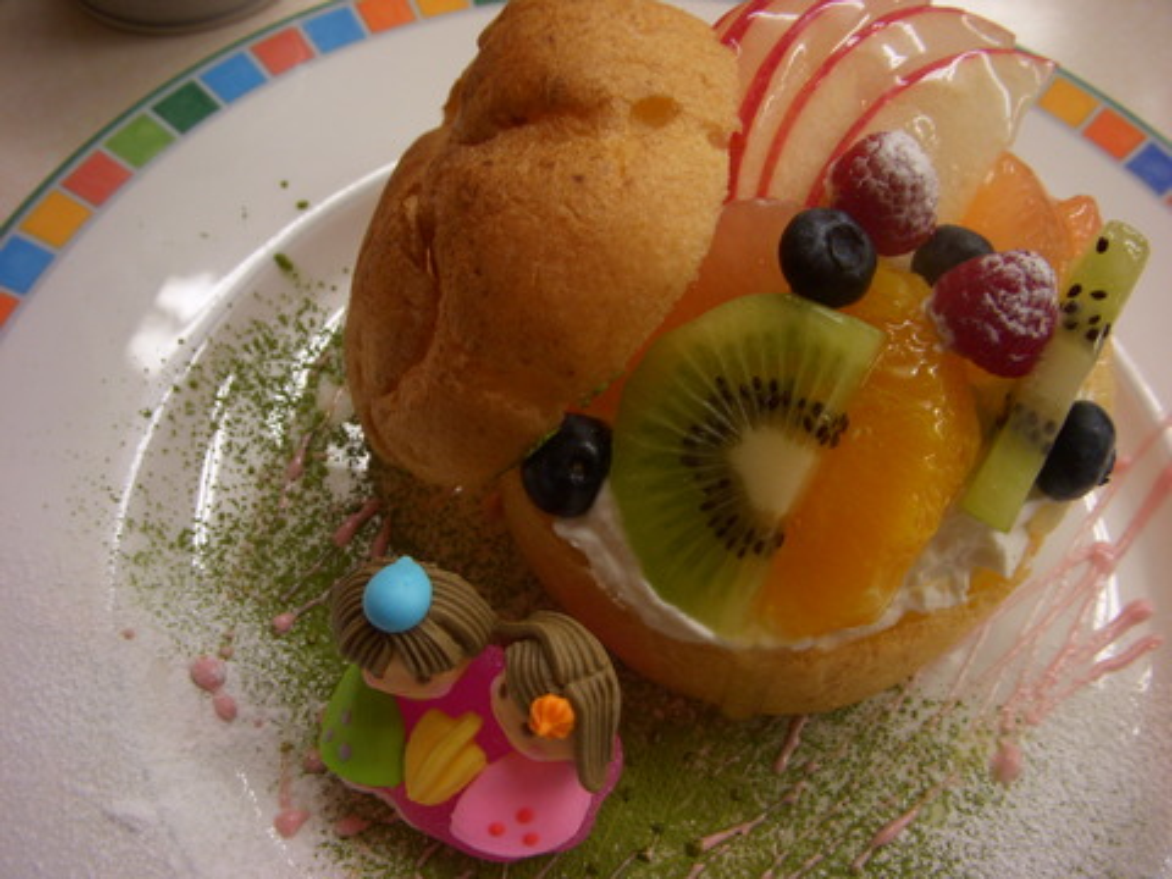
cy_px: 440
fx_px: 1287
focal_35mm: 38
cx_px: 586
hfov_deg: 49.0
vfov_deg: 37.7
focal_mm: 6.3
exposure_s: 1/25
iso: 100
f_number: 3.3
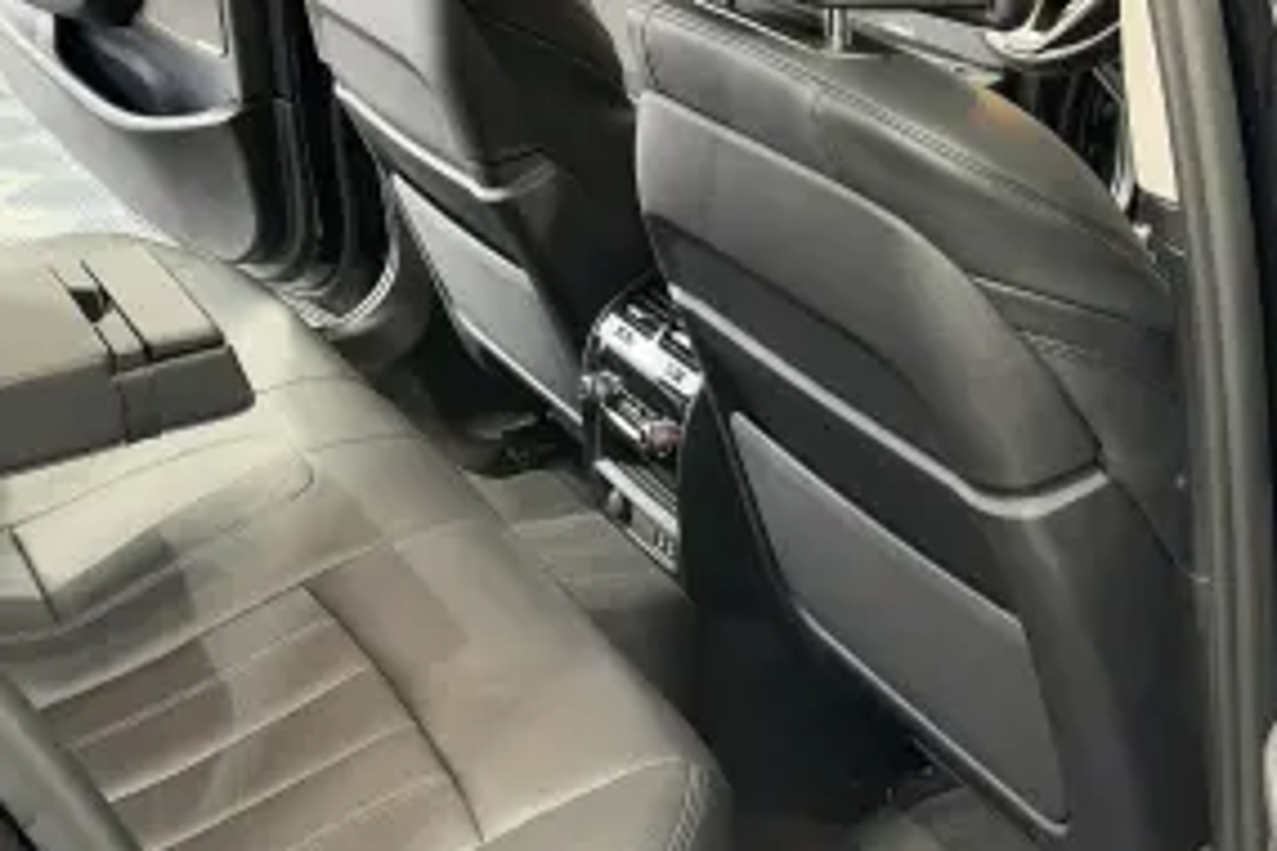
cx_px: 484
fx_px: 2235
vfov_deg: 21.5
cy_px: 318
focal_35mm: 63
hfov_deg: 31.8
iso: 320
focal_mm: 6.76
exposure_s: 1/33
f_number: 1.78
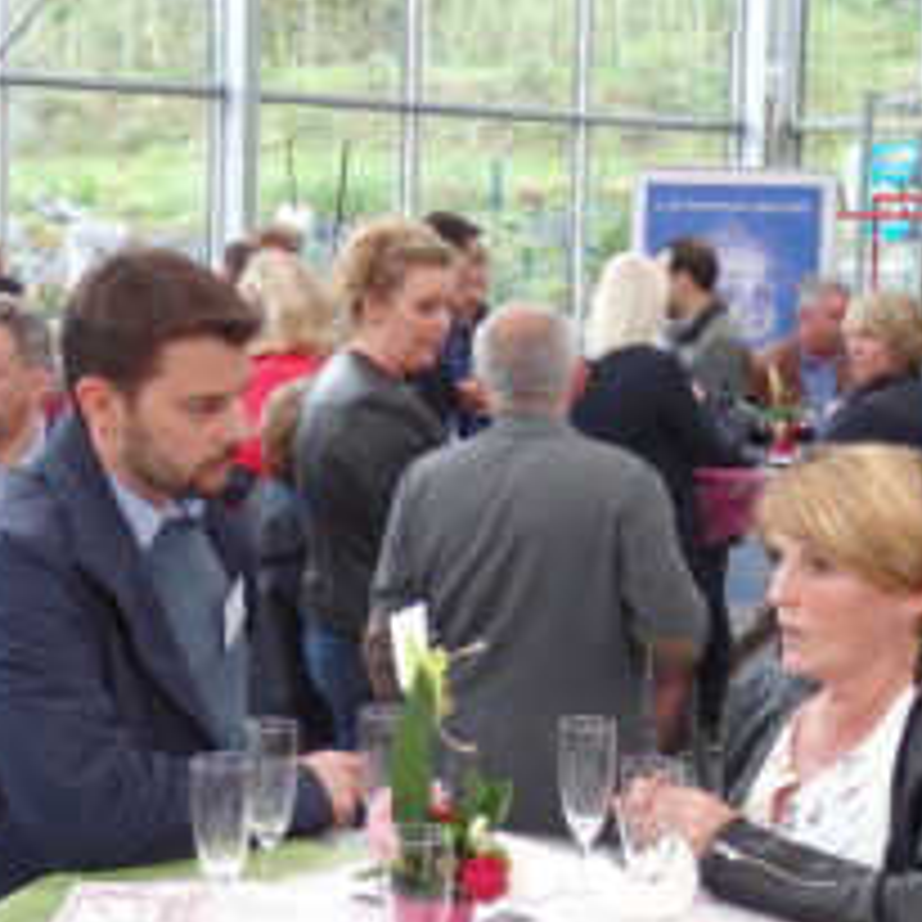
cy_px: 385
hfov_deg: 27.6
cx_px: 349
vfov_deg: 27.7
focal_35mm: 62
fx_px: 1868
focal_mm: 7.3
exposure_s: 1/40
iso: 1000
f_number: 3.7
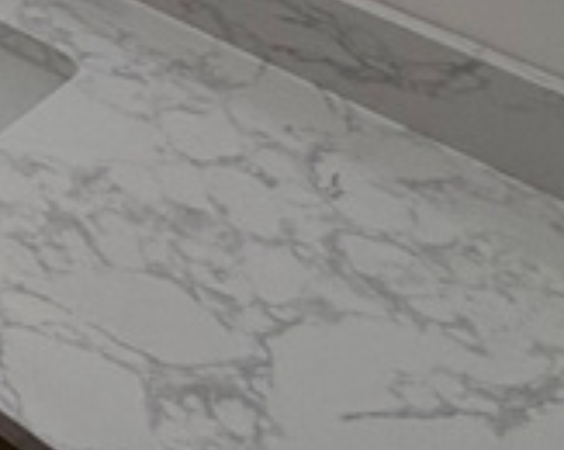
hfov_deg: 13.8
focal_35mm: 86
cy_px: -478
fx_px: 1434
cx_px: -862
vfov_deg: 14.5
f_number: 2.2
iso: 50
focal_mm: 2.22
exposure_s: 1/120
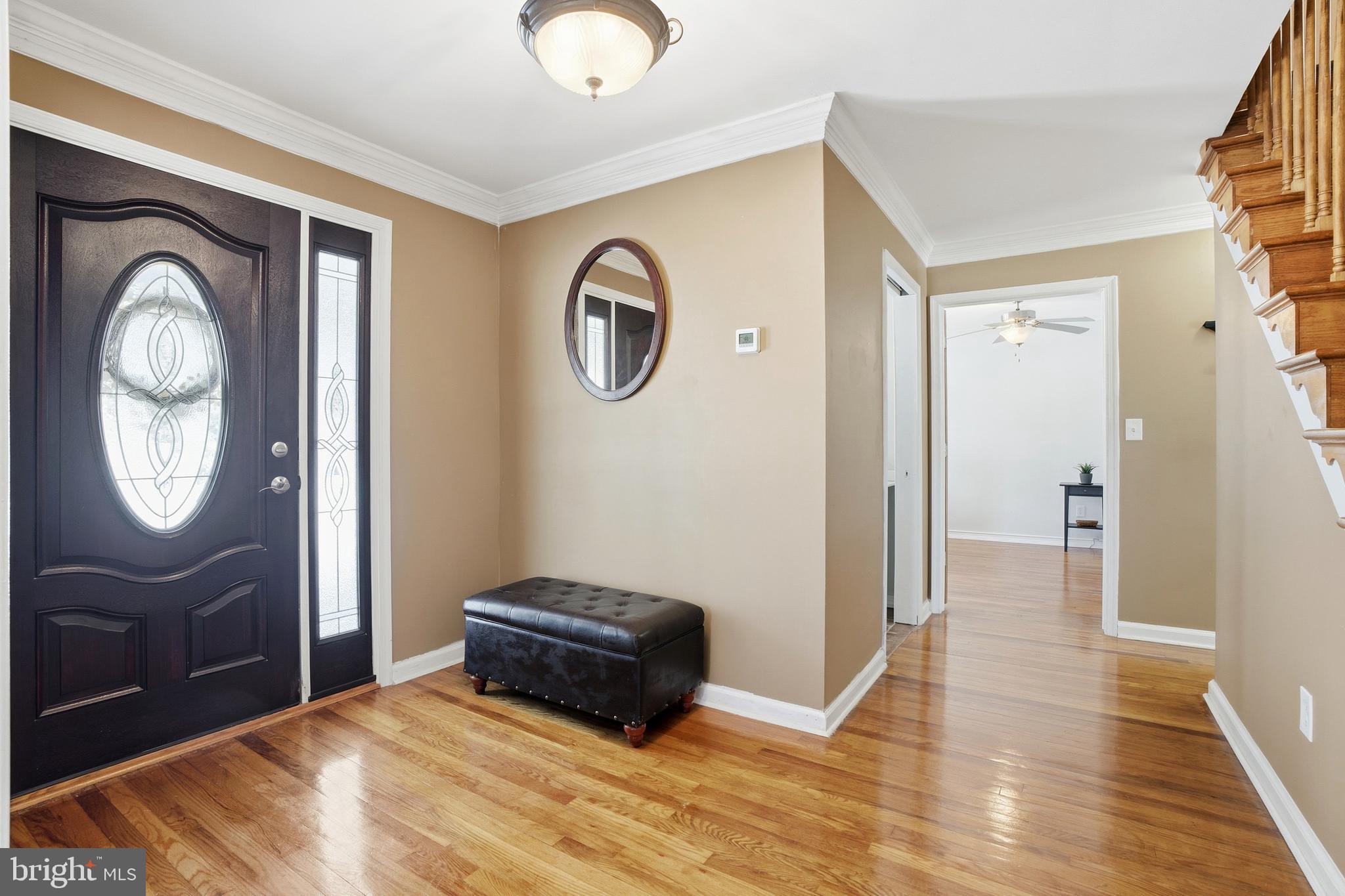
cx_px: 672
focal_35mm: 16
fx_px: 598
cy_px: 448
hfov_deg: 96.7
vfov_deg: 73.7
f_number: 8
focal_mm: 16
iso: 400
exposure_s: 1/125
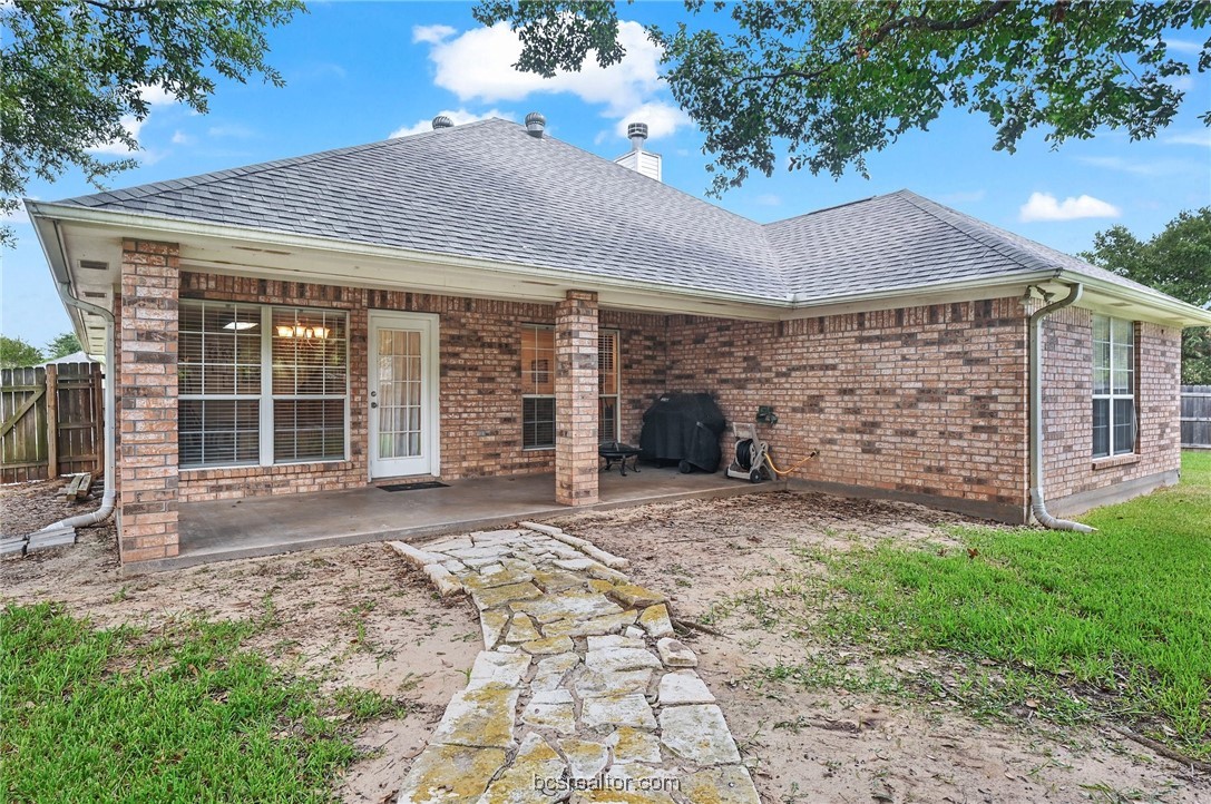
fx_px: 655
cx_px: 606
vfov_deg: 63.1
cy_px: 402
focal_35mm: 20
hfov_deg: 85.5
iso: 200
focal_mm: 19.5
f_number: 7.1
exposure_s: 1/80
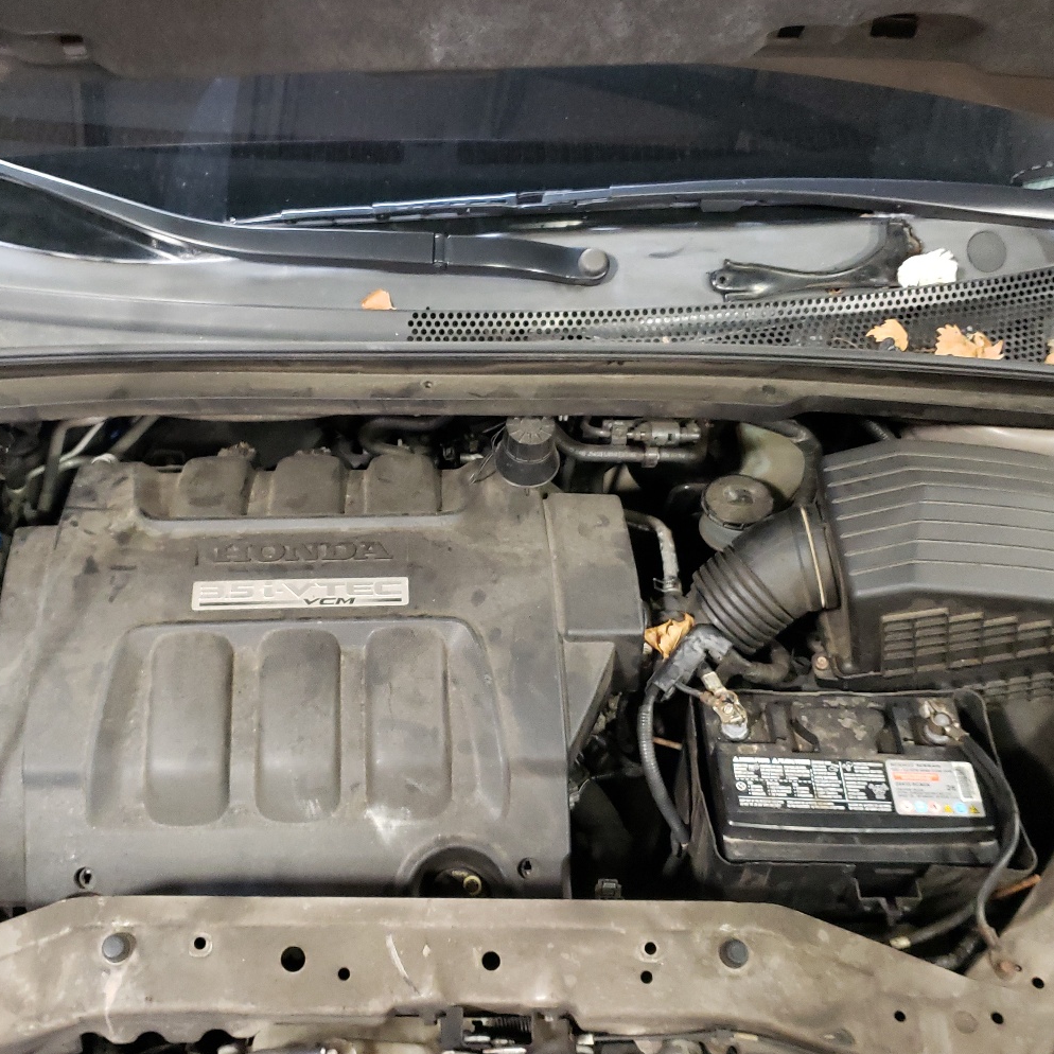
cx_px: 434
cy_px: 447
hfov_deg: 44.7
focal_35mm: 37
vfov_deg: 44.8
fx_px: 1275
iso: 378
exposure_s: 1/30
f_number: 1.5
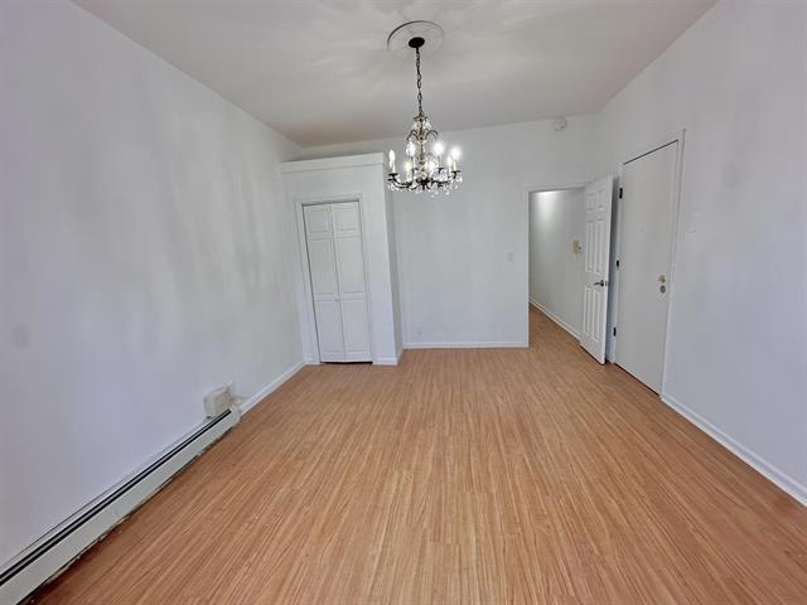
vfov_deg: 85.7
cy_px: 302
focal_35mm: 14
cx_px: 404
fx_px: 326
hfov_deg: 102.1
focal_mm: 2.22
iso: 160
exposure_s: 1/120
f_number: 2.2
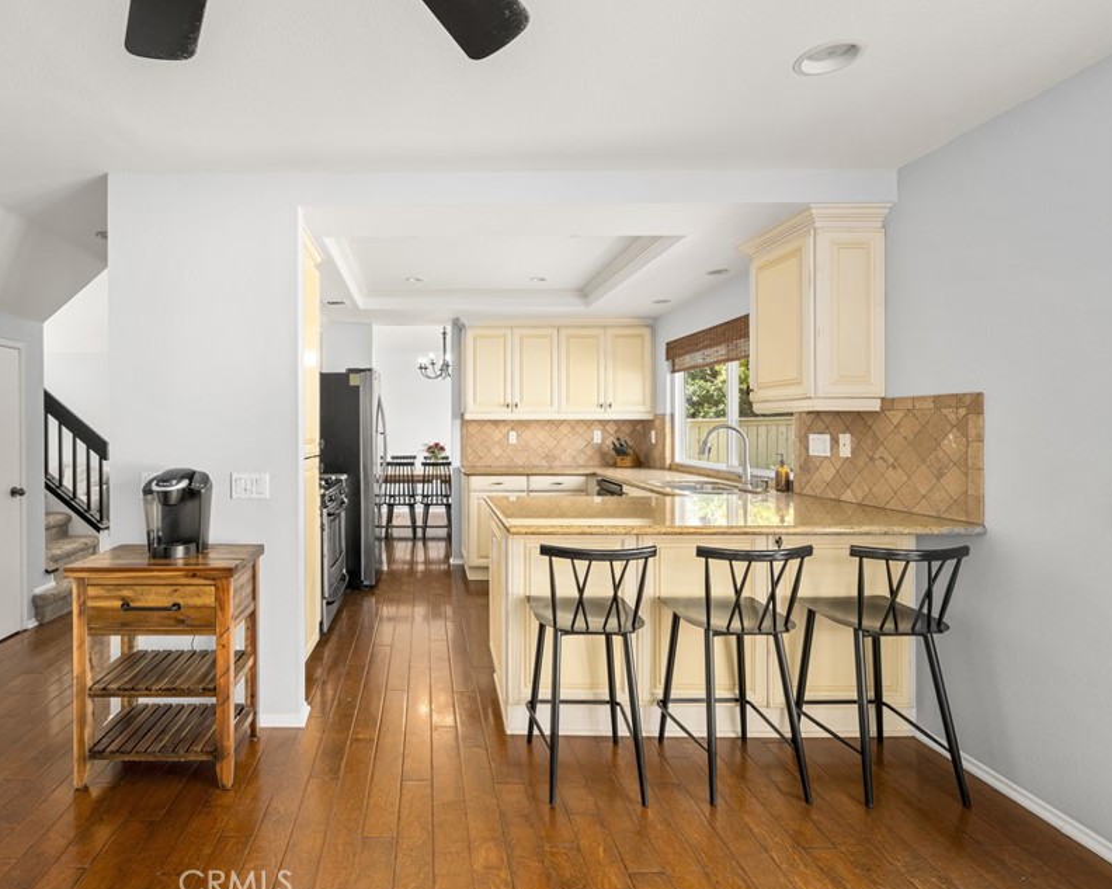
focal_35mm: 17
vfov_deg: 76.9
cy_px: 423
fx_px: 559
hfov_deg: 88.1
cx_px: 424
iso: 100
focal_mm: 14
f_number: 7.1
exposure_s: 1/3
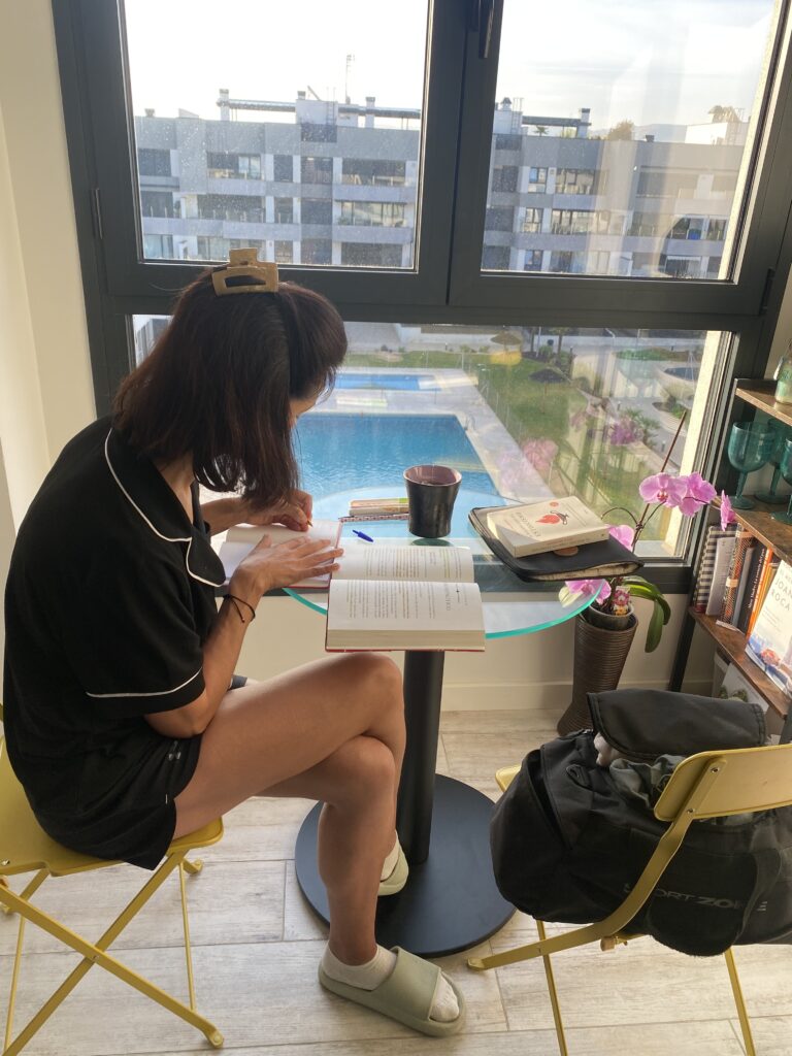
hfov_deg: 53.1
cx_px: 396
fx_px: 793
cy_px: 528
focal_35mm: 26
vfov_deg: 67.3
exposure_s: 1/179
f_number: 1.8
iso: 32
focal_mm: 4.25
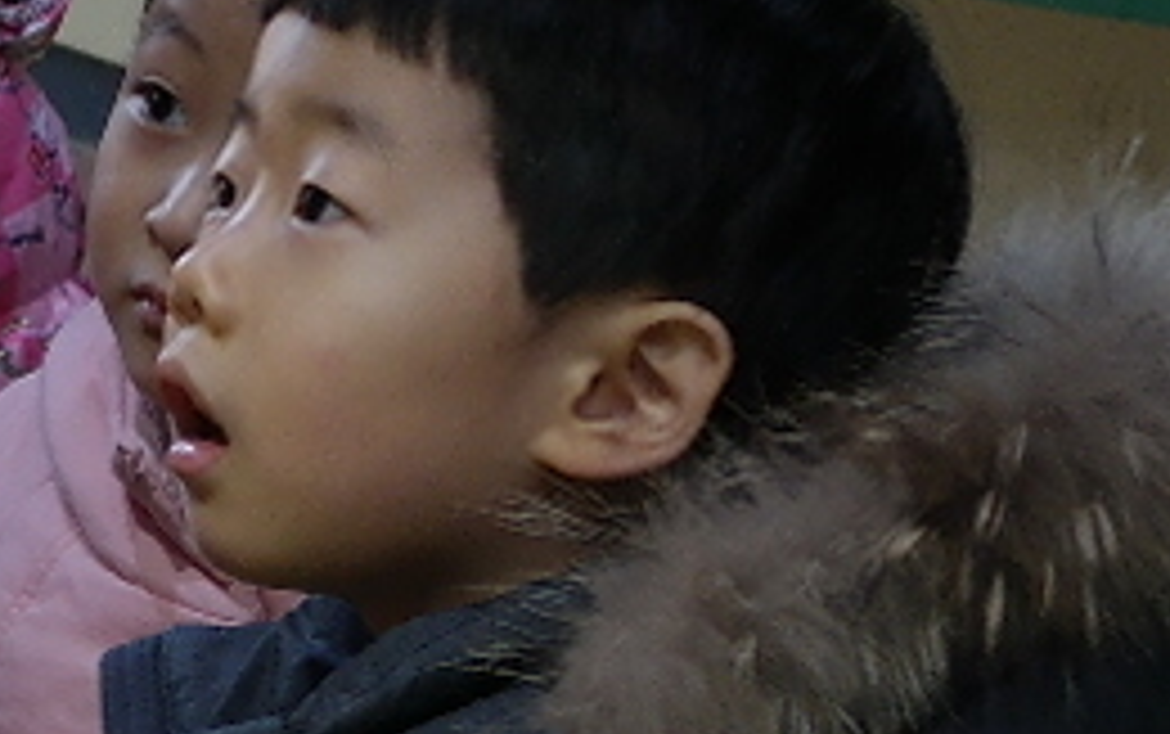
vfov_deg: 6.5
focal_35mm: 203
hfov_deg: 9.9
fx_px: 6479
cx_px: -792
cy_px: 675
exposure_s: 1/40
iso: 200
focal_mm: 20
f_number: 3.5
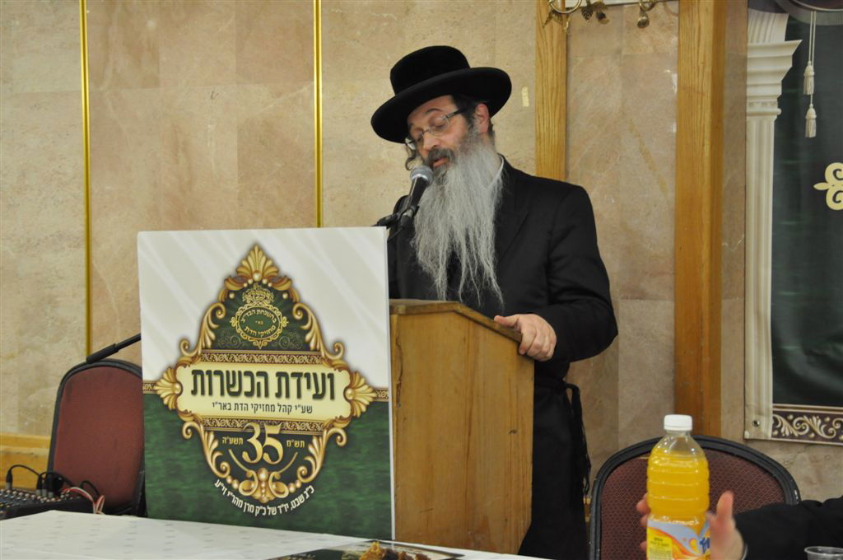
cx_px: 422
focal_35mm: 78
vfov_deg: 17.4
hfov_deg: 26.0
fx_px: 1824
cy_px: 280
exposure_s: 1/40
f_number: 5.3
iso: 1250
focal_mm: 52
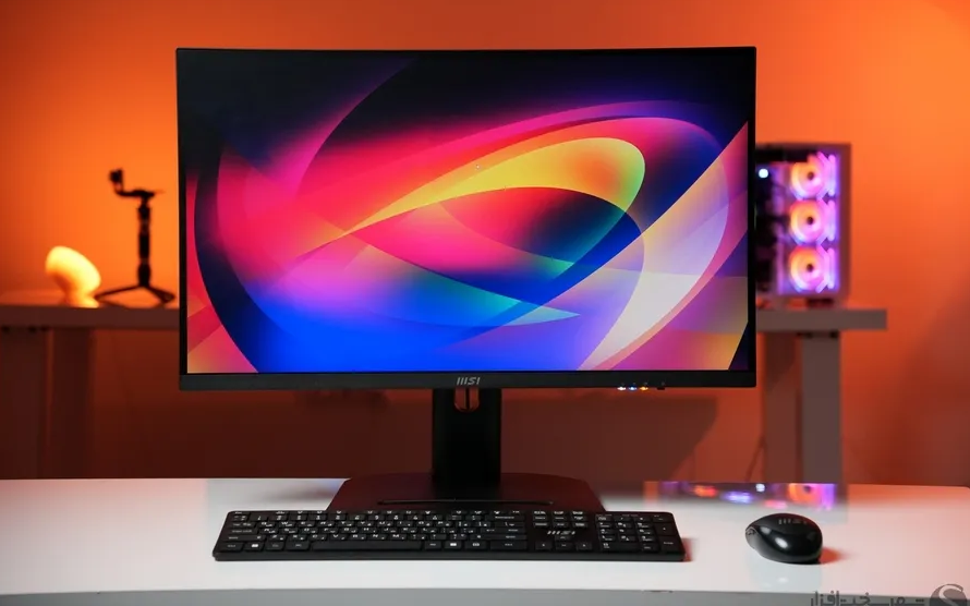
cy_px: 306
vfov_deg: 19.3
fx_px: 1782
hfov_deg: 30.5
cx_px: 486
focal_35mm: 67
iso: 800
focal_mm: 43.6
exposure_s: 1/80
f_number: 3.5
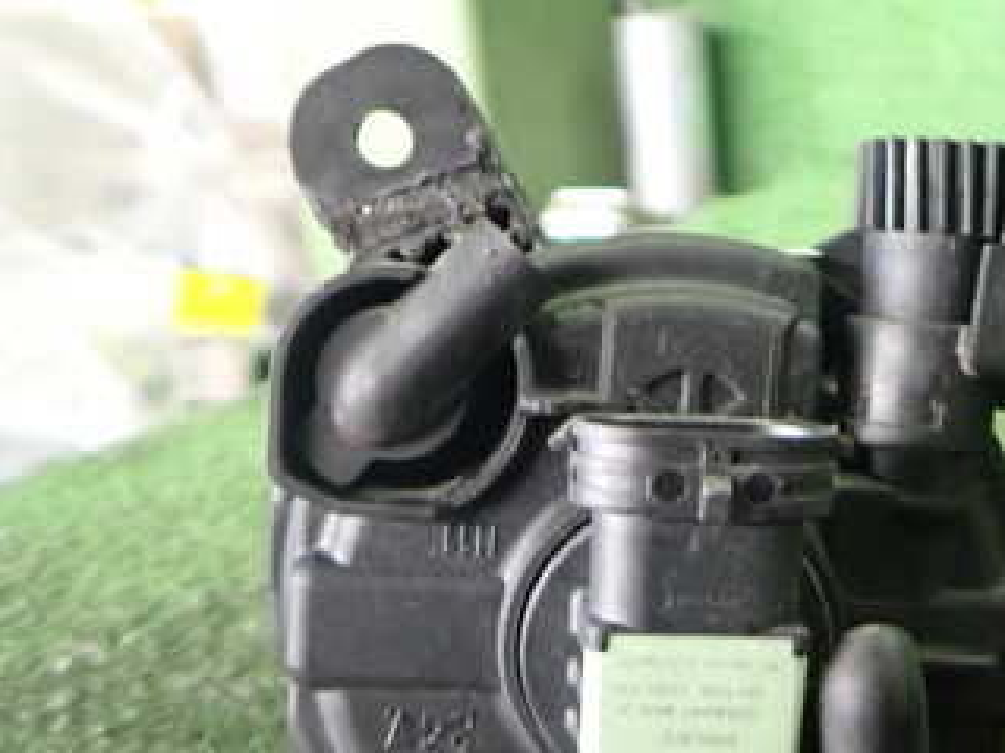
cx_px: 640
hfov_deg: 40.1
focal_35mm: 47
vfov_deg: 30.5
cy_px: 529
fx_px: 1364
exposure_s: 1/30
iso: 500
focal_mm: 4.5
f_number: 2
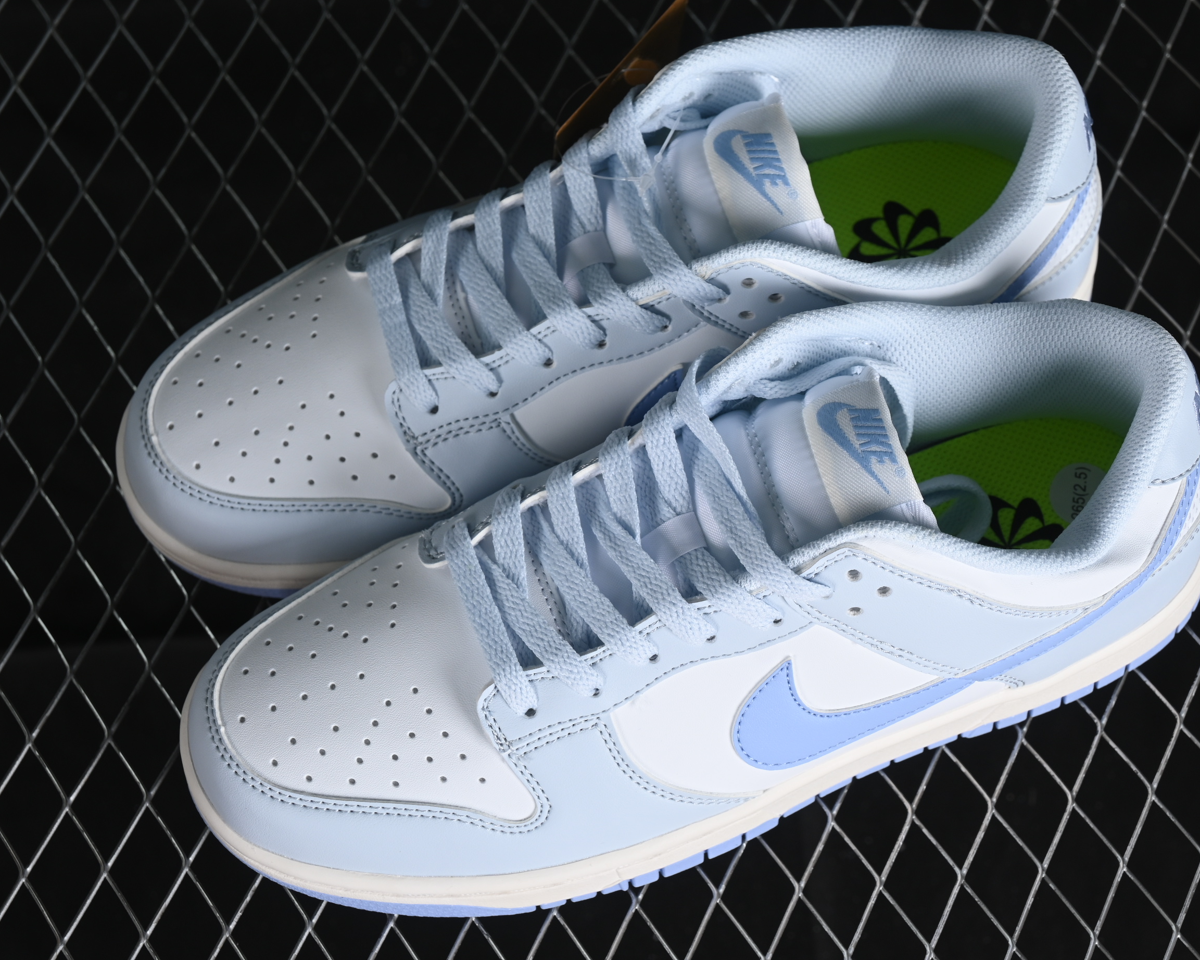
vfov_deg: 18.1
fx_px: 3019
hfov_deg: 22.5
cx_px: 662
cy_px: 480
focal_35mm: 85
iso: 160
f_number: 7.1
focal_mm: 50
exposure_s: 1/80
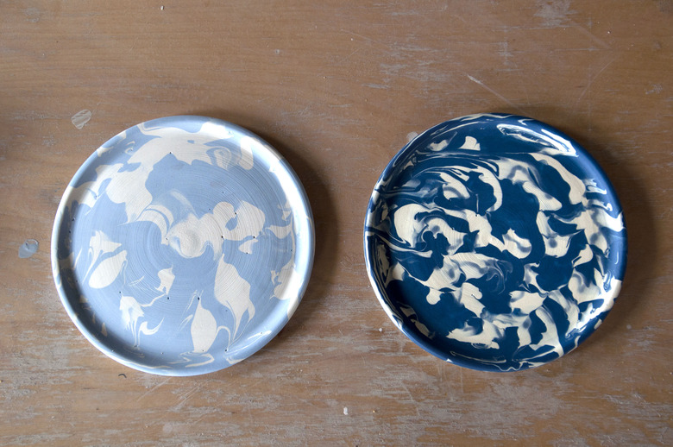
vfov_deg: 35.4
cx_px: 336
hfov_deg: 51.3
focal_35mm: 38
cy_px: 224
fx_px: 700
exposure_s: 1/125
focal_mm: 25
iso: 640
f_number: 2.8
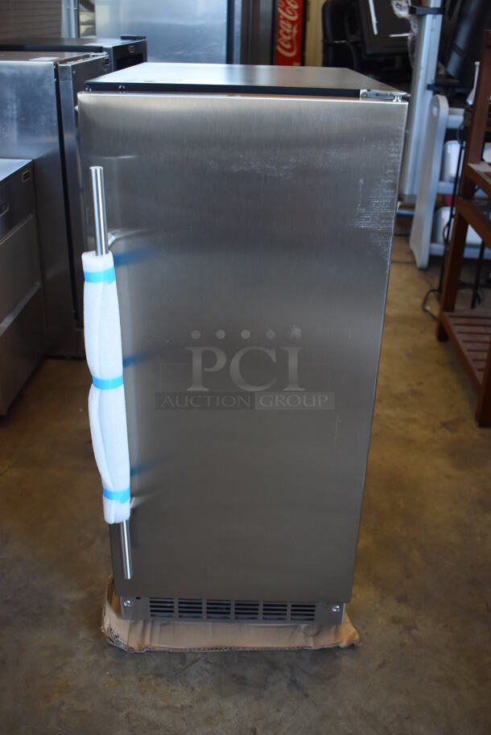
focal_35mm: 34
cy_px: 368
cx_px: 246
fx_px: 705
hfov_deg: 38.4
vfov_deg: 55.1
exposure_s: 1/125
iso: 800
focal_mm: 23
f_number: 3.8
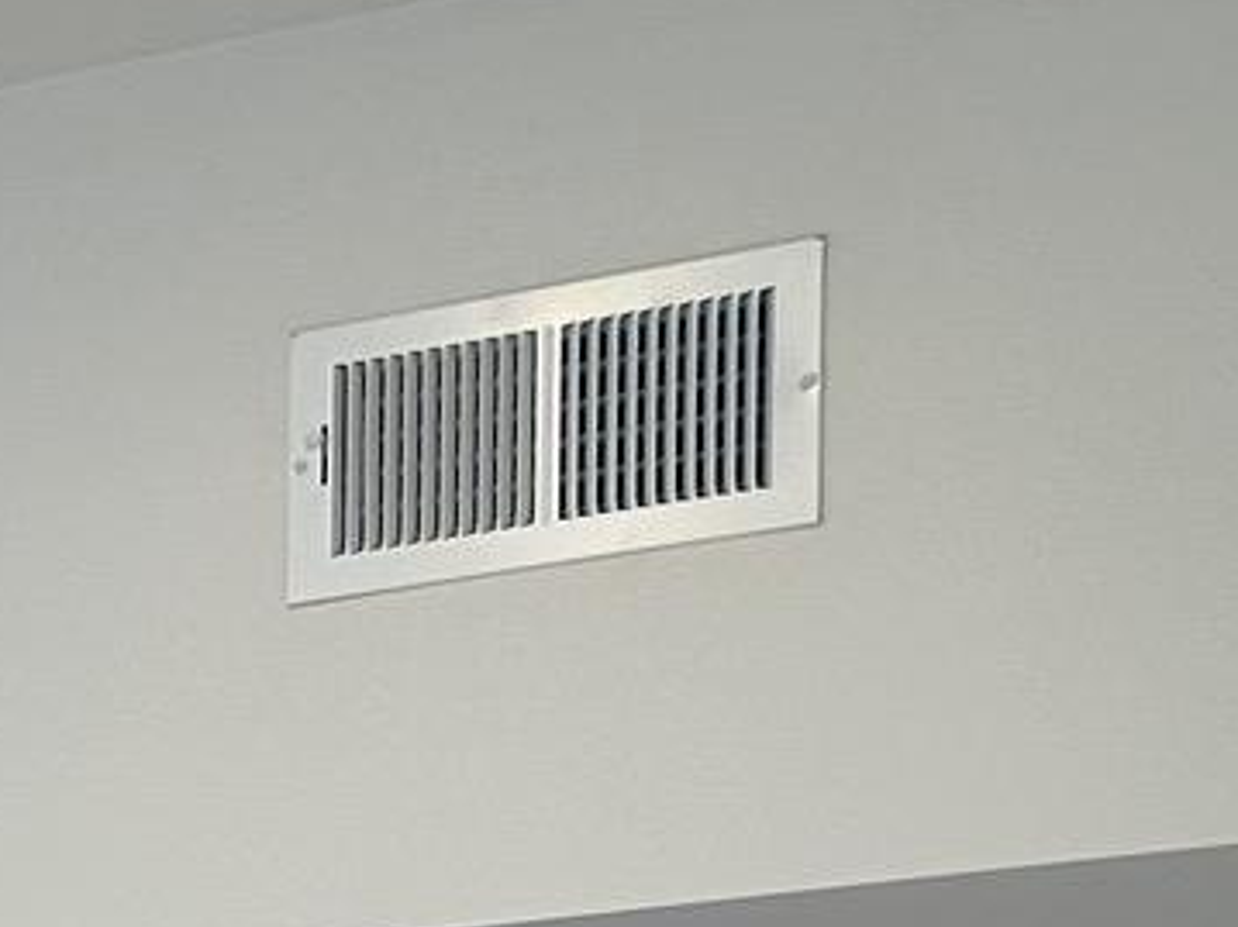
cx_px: -1845
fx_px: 4898
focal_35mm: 137
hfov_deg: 11.5
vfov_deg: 9.6
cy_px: 2212
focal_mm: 6.86
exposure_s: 1/120
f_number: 1.78
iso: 64
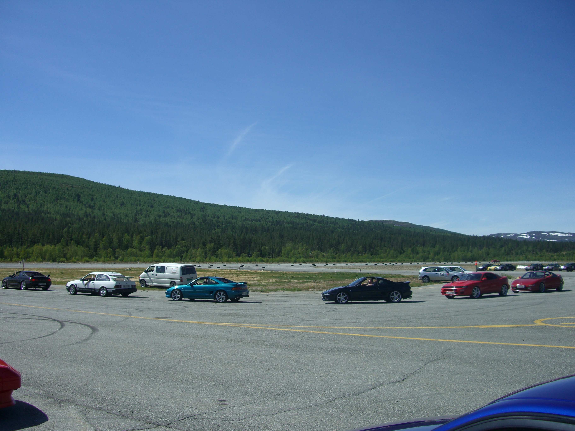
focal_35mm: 38
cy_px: 216
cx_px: 288
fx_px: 631
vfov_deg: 37.7
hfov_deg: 49.0
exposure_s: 1/400
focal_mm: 7.9
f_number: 5.6
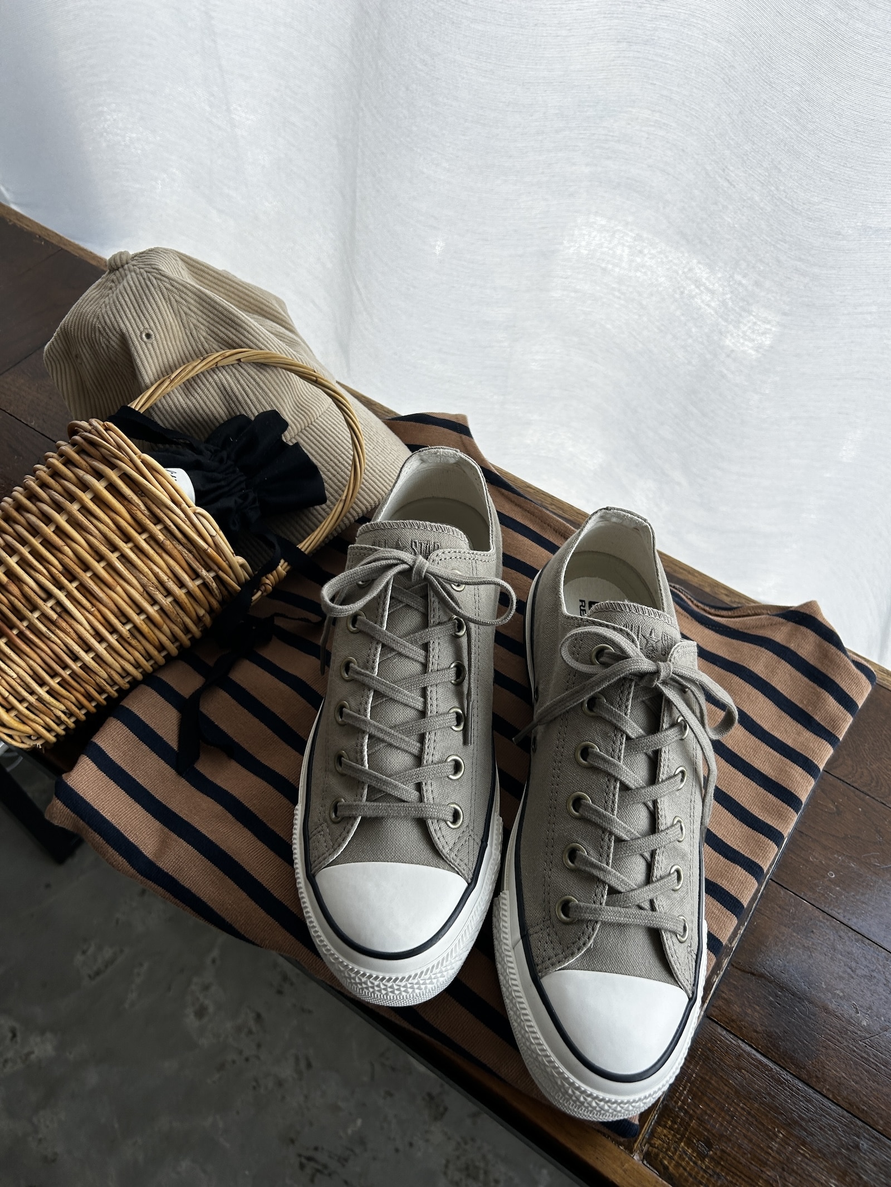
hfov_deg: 53.1
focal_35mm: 26
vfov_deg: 67.3
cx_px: 446
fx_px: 892
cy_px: 594
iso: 50
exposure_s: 1/539
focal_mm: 5.7
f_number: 1.5
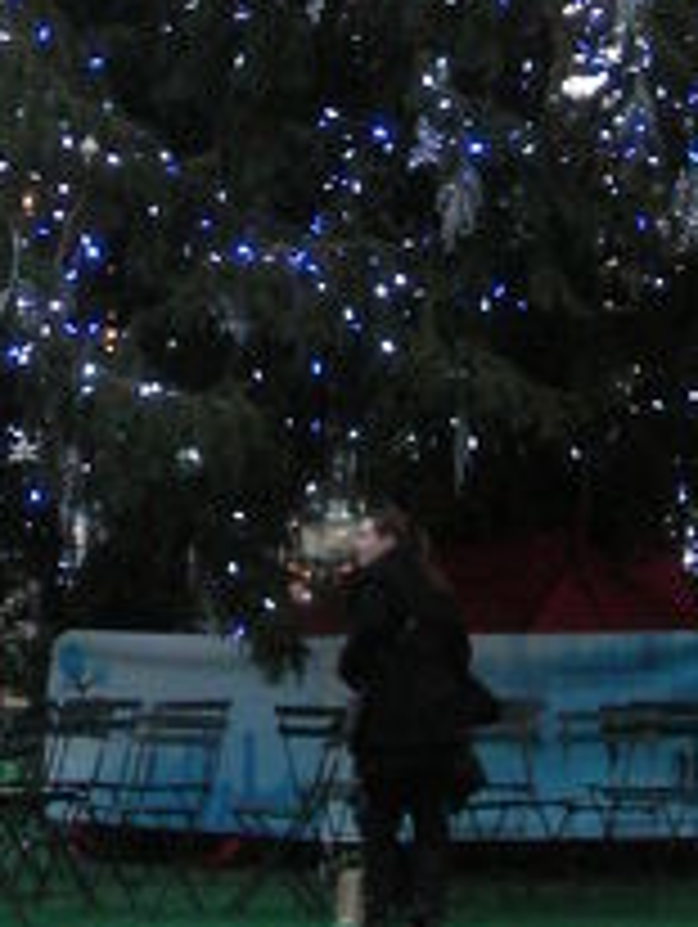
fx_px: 3944
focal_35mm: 147
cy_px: -153
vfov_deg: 13.1
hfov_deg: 10.1
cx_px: 261
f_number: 2.8
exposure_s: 1/65.6
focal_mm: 5.7
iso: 233
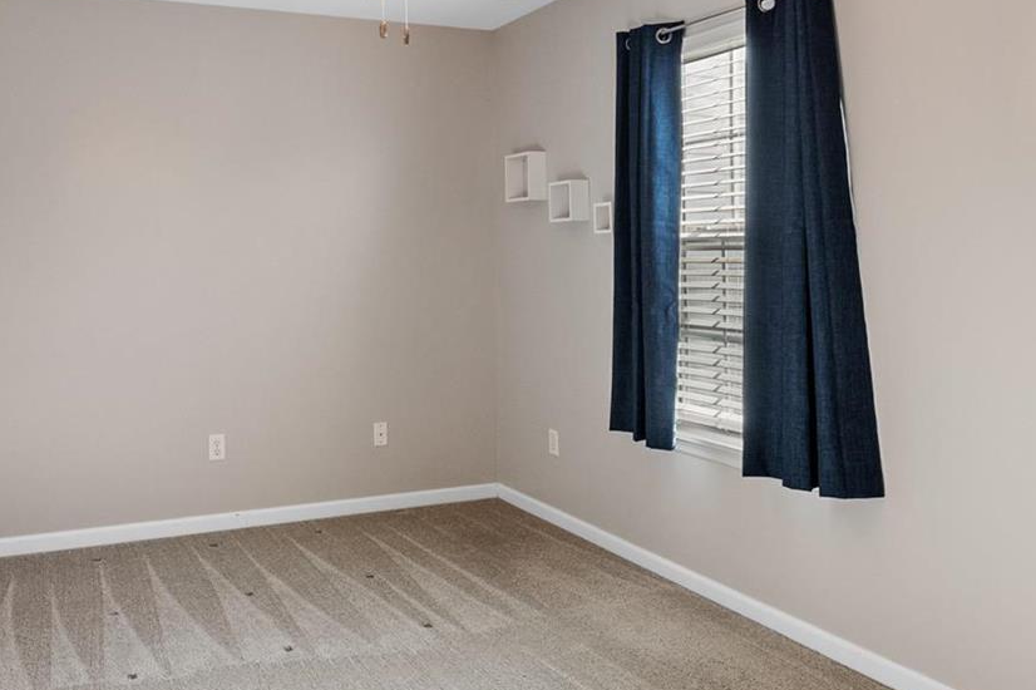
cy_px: 253
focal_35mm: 31
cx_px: 380
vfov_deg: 41.9
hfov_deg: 59.4
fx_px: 892
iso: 400
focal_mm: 8
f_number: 8
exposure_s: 1/30
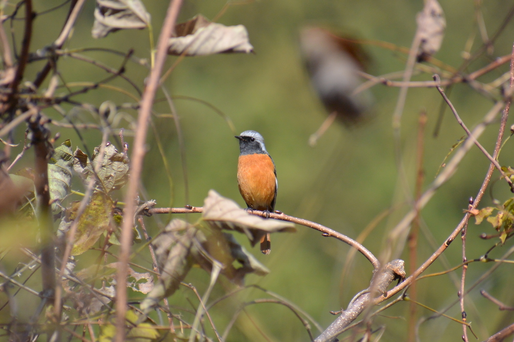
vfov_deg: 1.7
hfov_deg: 2.5
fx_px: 11564
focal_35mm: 810
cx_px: 257
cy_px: 171
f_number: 6.3
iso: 220
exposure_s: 1/500
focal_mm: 300
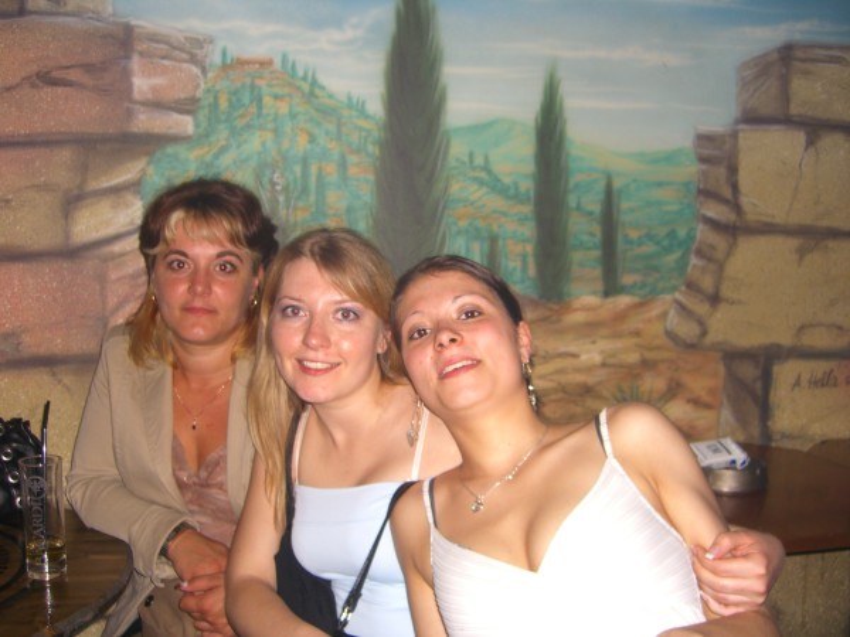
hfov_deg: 49.0
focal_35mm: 38
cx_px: 425
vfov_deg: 37.7
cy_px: 318
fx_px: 933
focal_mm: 7.9
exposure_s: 1/60
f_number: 2.8
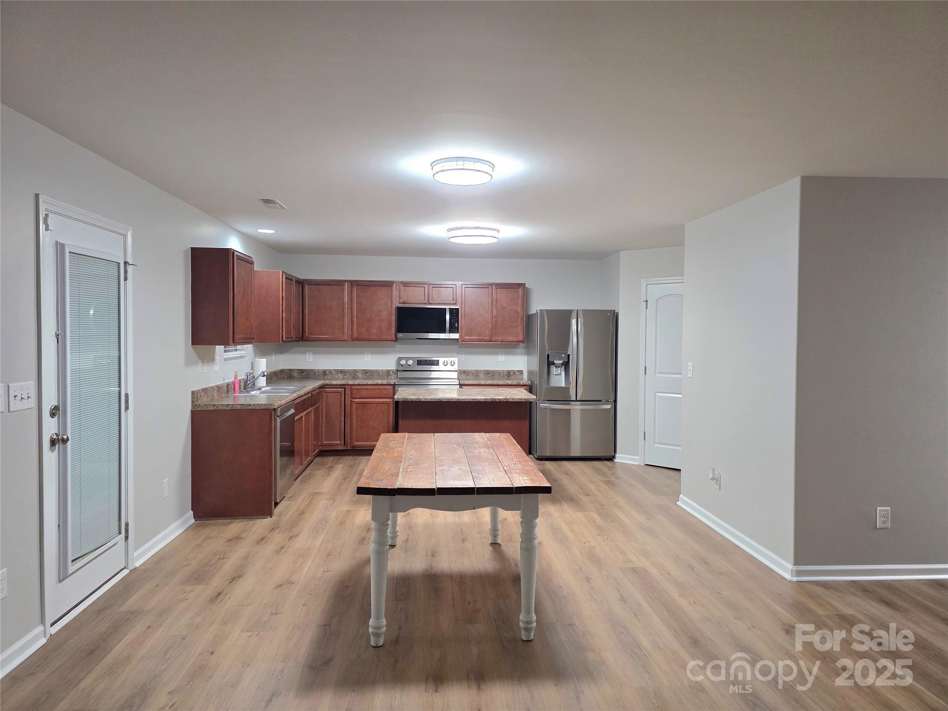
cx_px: 474
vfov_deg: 58.9
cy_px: 356
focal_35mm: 23
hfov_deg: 73.9
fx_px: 630
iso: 500
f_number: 1.7
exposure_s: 1/120
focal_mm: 6.3
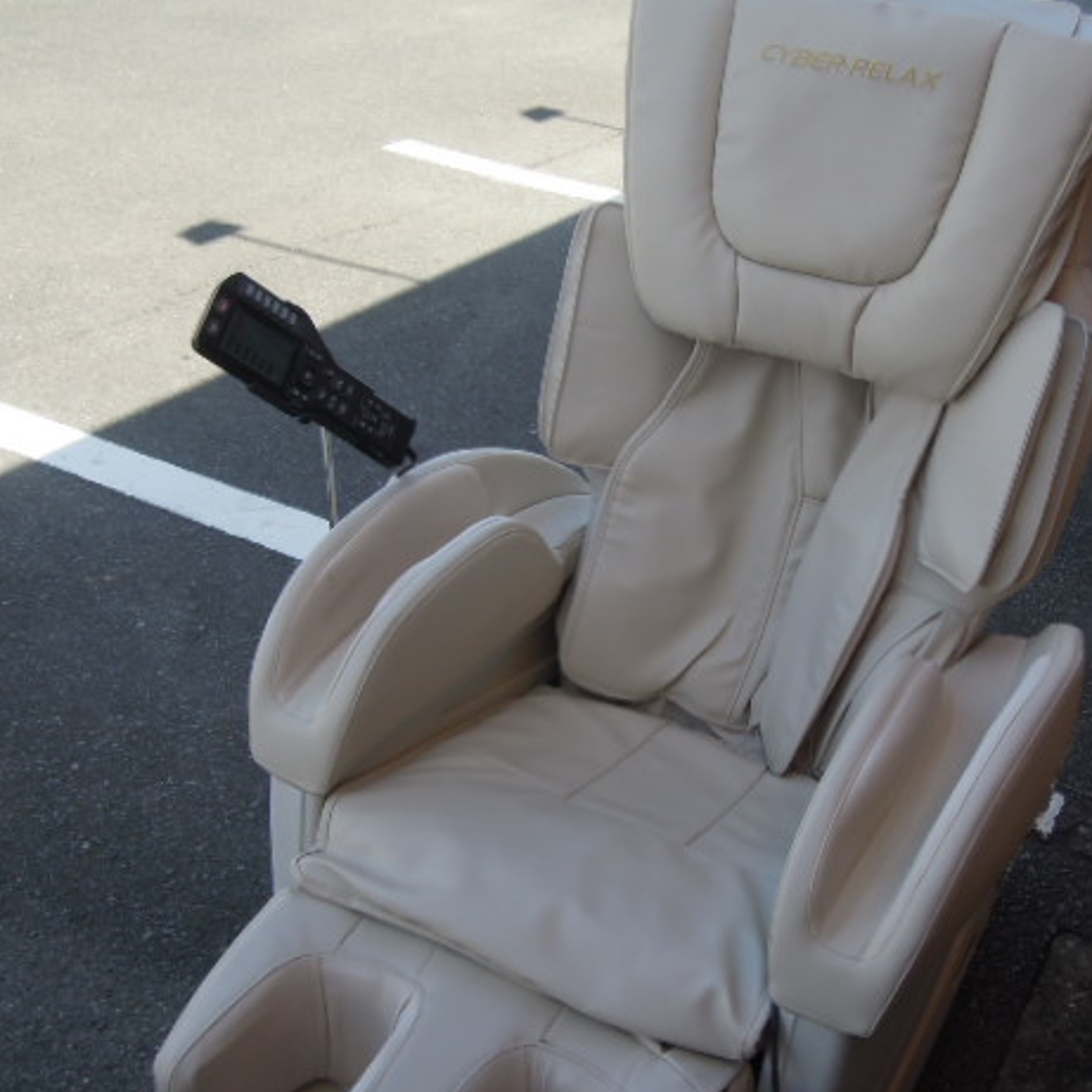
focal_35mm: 38
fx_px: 1356
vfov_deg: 43.9
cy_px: 552
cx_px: 704
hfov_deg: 43.4
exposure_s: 1/1000
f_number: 3
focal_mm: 5.5
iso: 160
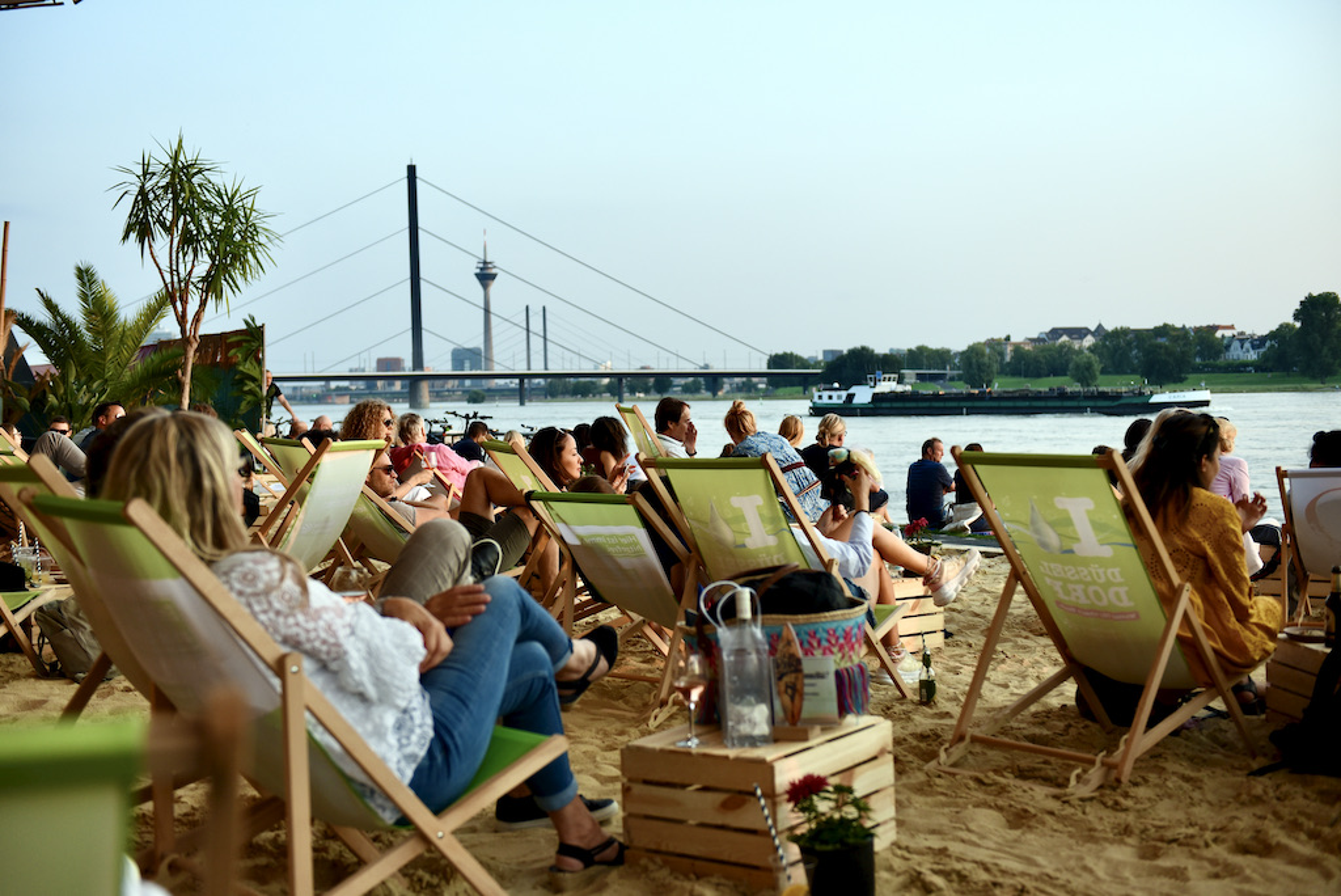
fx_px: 1640
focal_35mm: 44
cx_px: 670
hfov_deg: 44.5
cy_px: 448
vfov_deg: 30.6
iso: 800
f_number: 2.8
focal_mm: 44
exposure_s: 1/1250
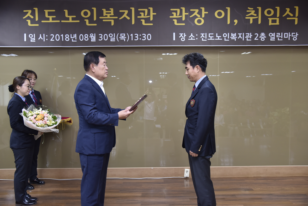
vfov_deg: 43.6
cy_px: 103
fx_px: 257
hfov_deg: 61.9
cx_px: 154
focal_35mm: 30
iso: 800
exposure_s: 1/125
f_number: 4
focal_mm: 30
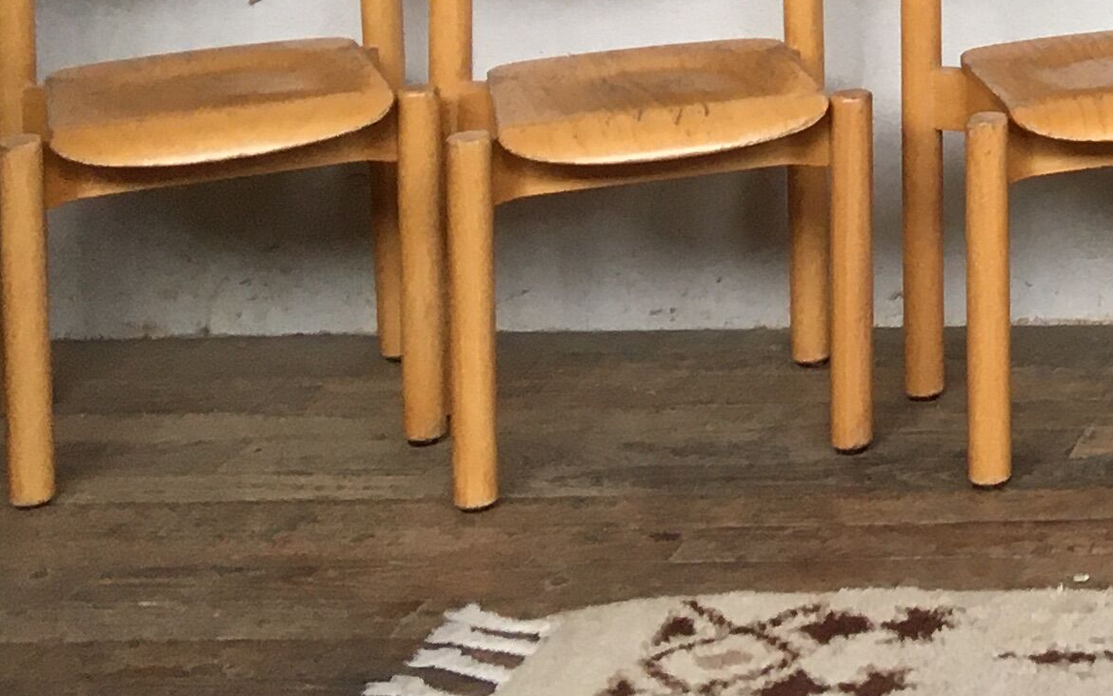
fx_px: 3216
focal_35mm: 106
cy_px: -563
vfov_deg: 11.5
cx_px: 1842
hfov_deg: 17.0
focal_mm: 4.15
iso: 64
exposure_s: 1/33
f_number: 2.2
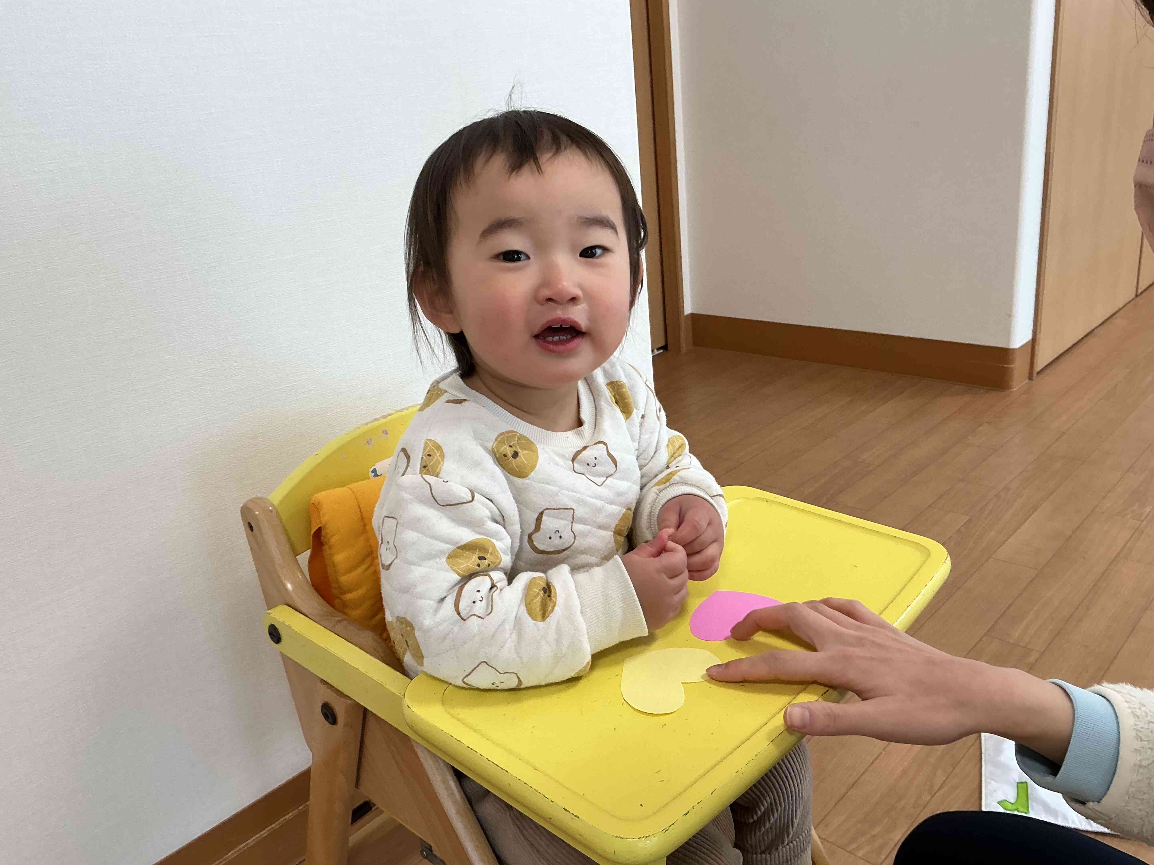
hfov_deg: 61.7
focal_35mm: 29
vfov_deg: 48.2
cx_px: 577
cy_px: 432
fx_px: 967
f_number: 1.8
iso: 64
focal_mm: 3
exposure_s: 1/120
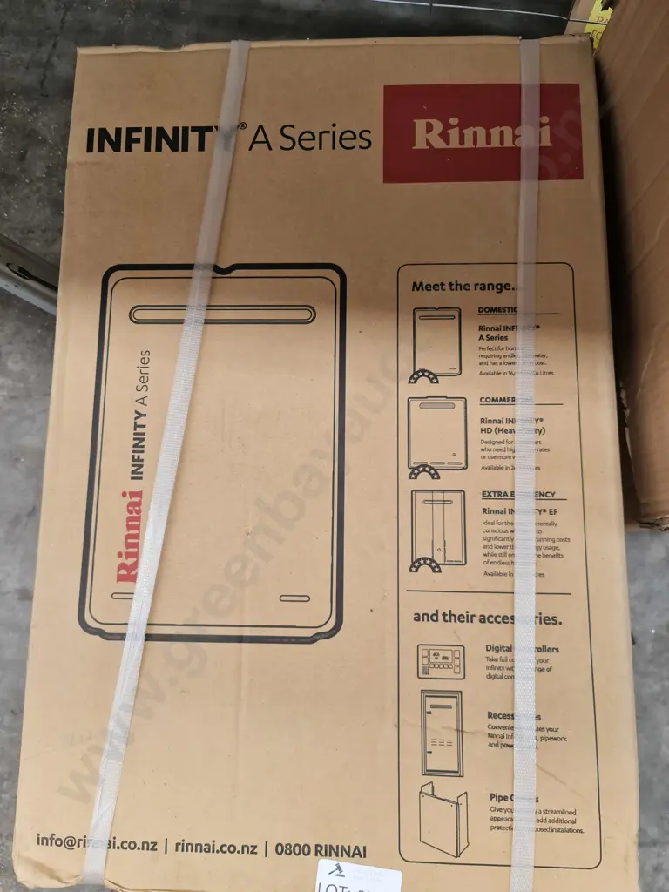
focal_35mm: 25
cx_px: 334
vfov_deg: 69.4
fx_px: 644
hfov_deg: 54.9
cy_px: 446
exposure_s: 1/100
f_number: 1.8
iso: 50
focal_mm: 7
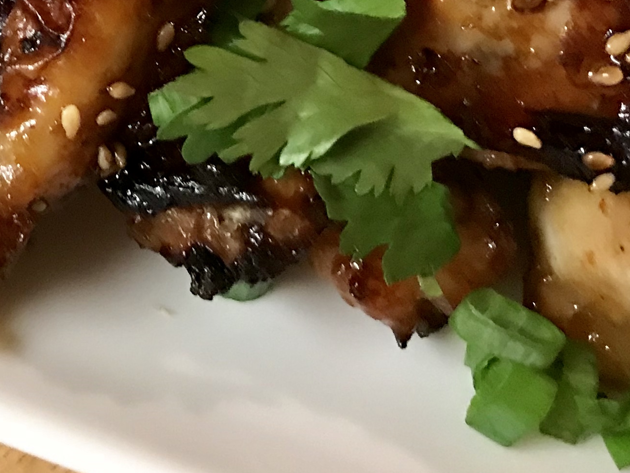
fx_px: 1583
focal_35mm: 87
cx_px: -98
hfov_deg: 21.2
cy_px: -180
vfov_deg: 15.9
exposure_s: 1/15
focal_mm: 3.99
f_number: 1.8
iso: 80
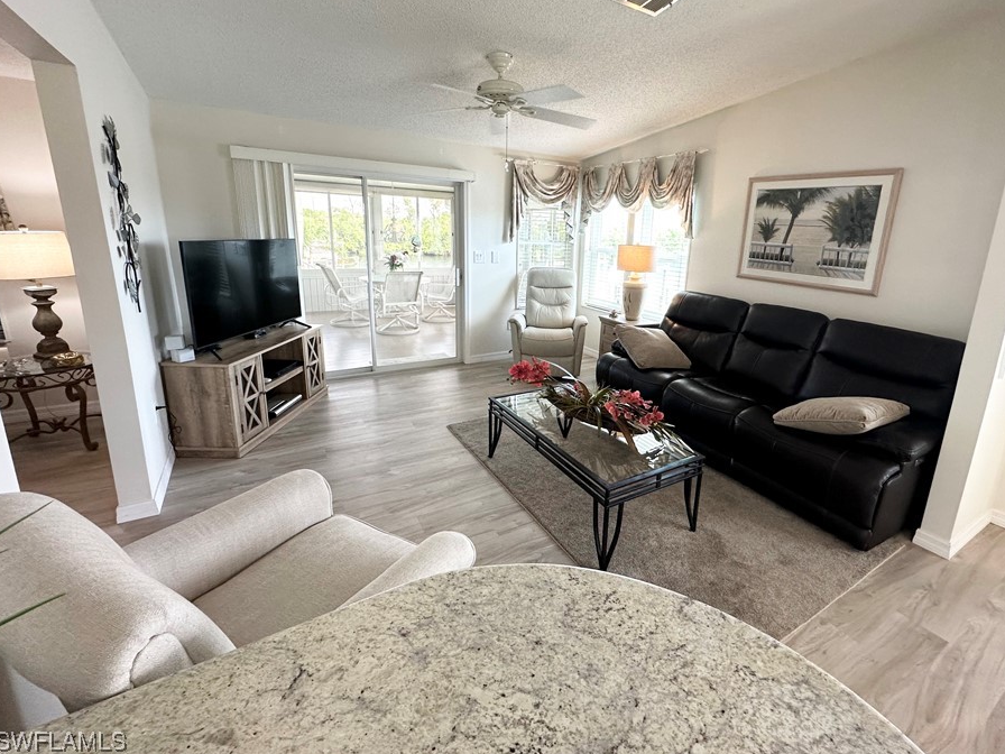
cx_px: 563
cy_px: 335
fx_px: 465
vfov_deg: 77.8
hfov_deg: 94.0
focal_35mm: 16
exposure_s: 1/120
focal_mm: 2.22
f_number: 2.2
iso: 200
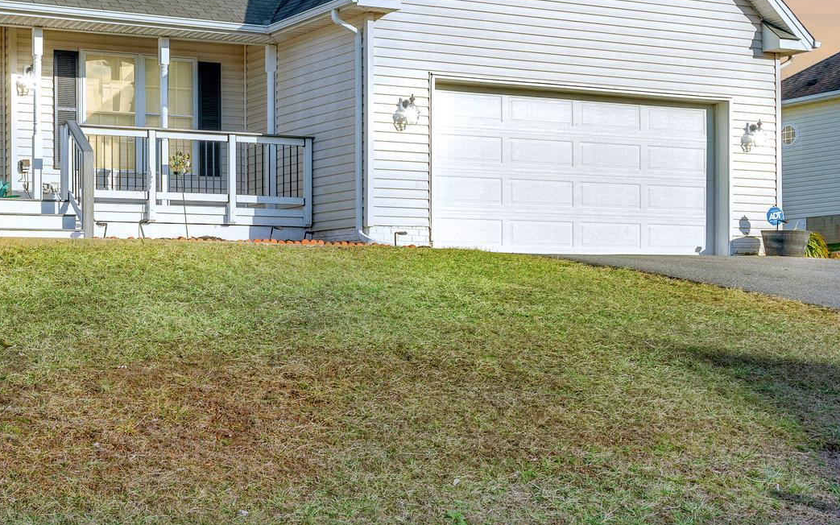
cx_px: 158
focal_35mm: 60
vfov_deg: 21.4
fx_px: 1374
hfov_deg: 33.0
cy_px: 105
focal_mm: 30
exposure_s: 1/400
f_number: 8
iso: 100
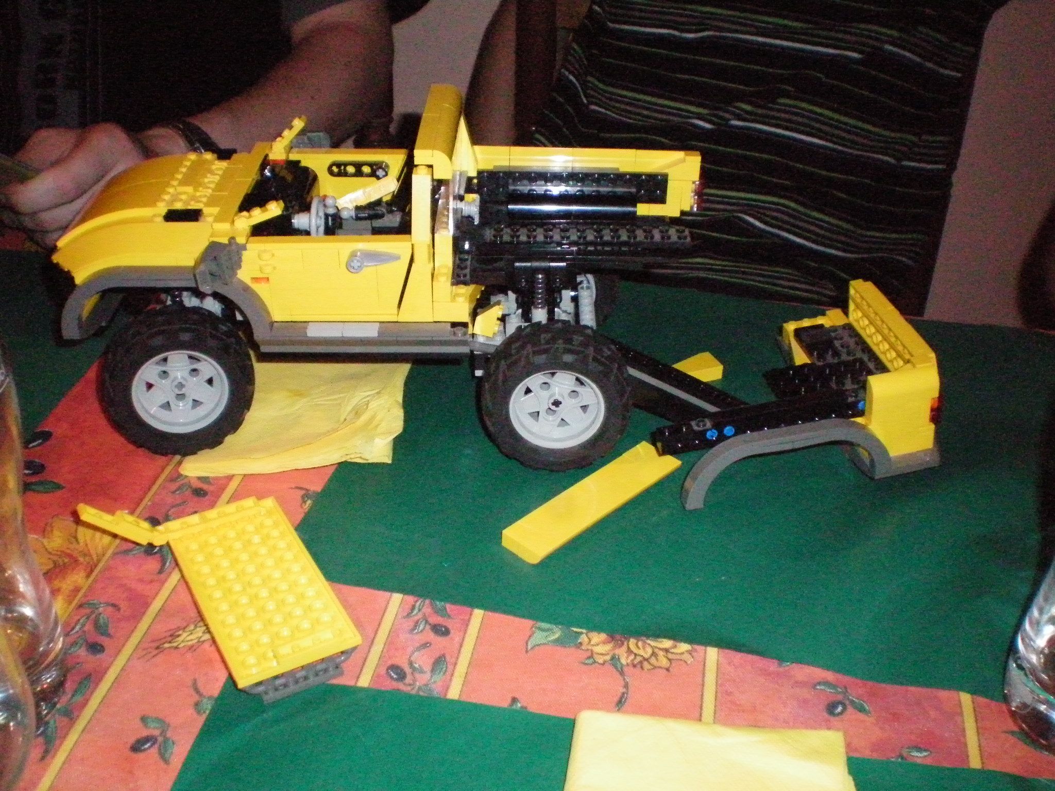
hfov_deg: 49.0
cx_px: 528
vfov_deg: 37.7
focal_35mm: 38
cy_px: 396
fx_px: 1158
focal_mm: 6.3
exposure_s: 1/125
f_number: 4.6
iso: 800
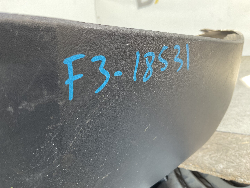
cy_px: 94
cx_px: 125
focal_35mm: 29
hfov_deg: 61.7
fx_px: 209
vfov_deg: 48.2
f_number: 1.8
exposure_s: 1/50
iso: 40
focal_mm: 3
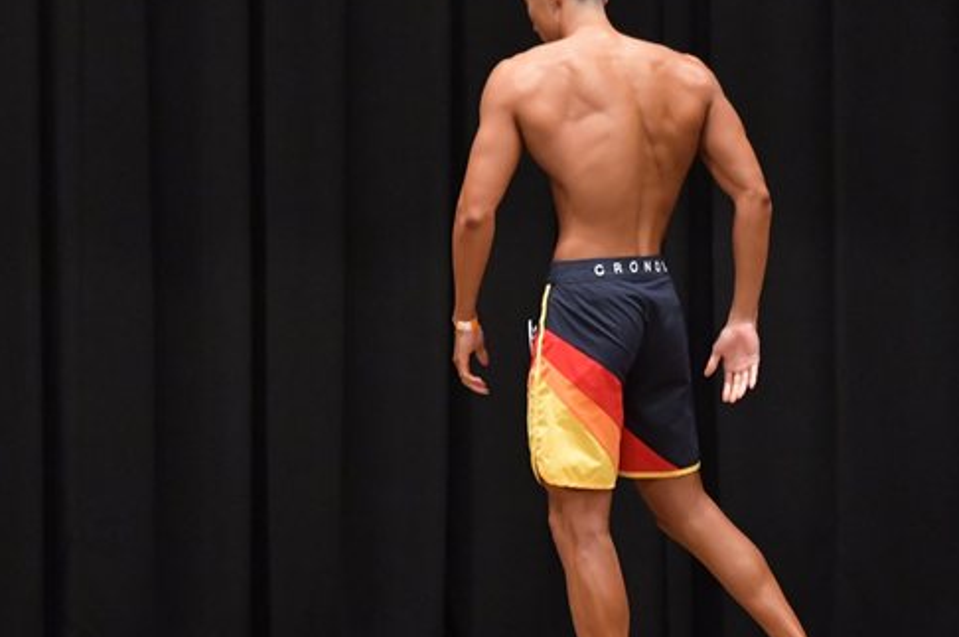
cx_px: 601
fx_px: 9554
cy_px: 357
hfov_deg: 5.7
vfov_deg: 3.8
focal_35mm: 359
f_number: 5.6
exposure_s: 1/400
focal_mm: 150
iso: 6400
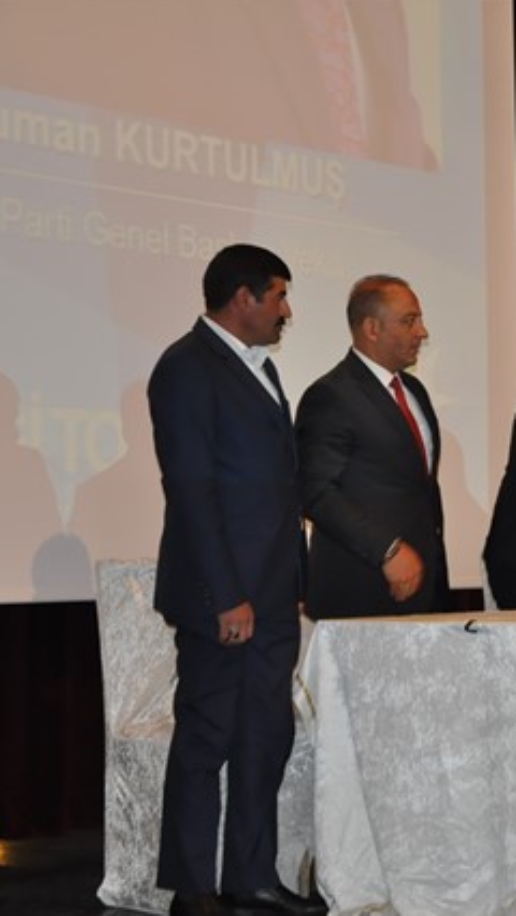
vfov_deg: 25.4
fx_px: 2036
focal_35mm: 84
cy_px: 454
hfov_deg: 13.9
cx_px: 679
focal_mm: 35
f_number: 4.5
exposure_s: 1/60
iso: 800
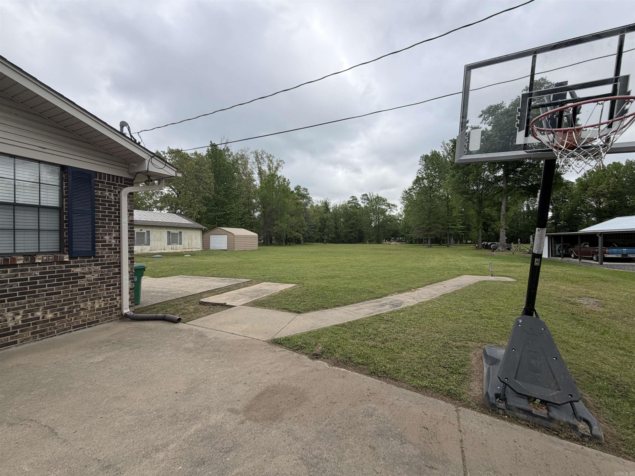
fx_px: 257
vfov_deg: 85.7
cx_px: 318
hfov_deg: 102.1
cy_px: 238
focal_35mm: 14
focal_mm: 2.22
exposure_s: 1/502
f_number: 2.2
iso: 64
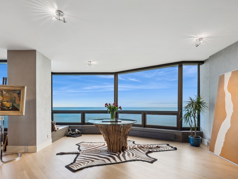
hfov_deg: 87.7
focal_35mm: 18
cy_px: 97
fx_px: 124
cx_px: 115
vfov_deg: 71.5
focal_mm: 14
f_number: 10
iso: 100
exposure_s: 1/13
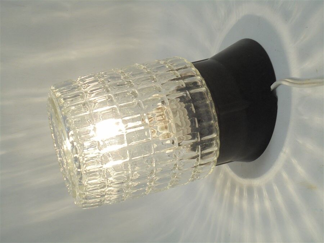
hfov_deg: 43.9
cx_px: 162
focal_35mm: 43
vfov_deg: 33.6
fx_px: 402
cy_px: 122
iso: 100
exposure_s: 1/250
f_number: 4.5
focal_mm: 7.8
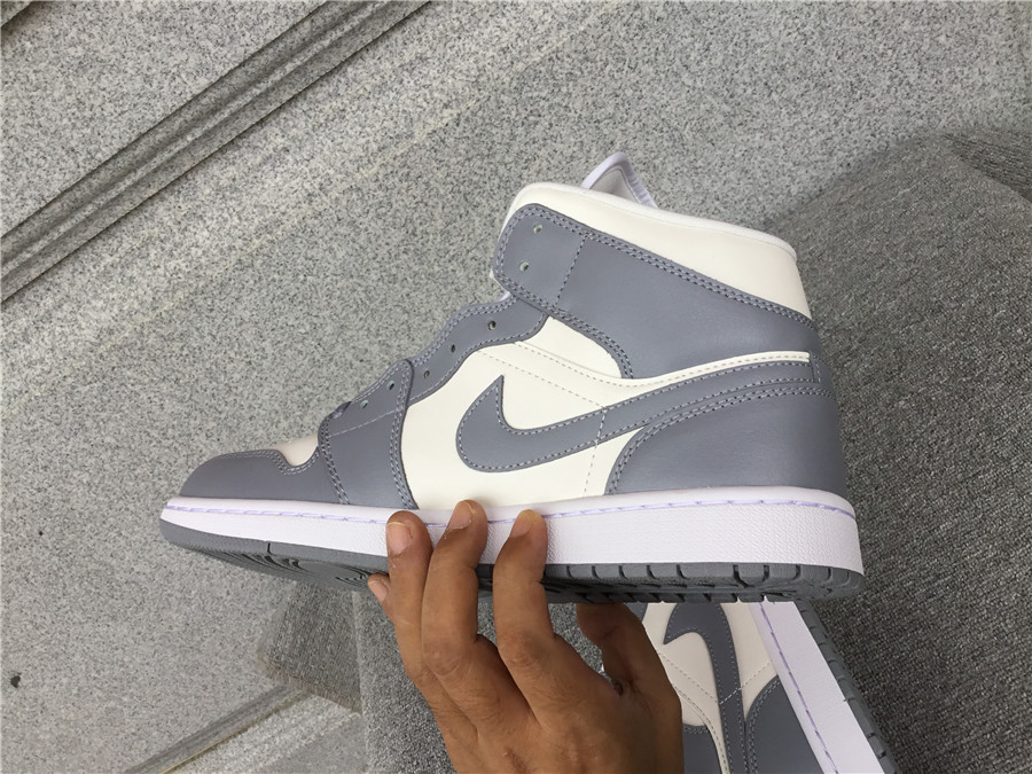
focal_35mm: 31
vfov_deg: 45.4
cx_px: 516
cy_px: 387
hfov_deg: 58.4
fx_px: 924
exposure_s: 1/175
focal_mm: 3.3
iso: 25
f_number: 2.4
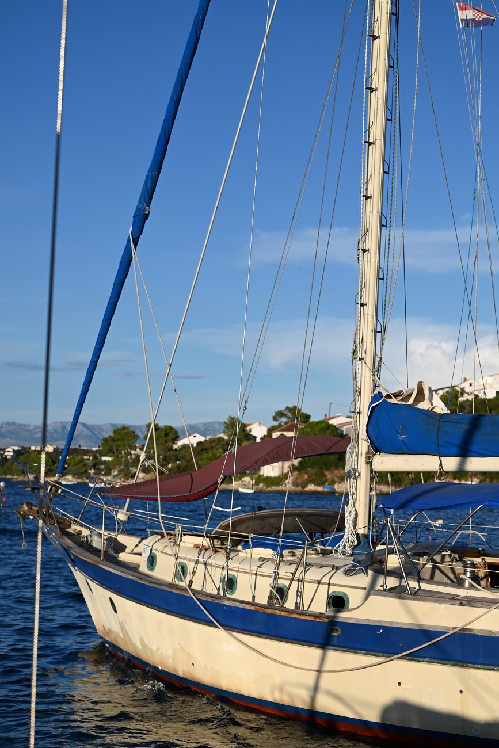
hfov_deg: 19.5
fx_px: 1455
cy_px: 374
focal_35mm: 70
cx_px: 250
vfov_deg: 28.8
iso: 100
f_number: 6.3
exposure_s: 1/640
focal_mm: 70
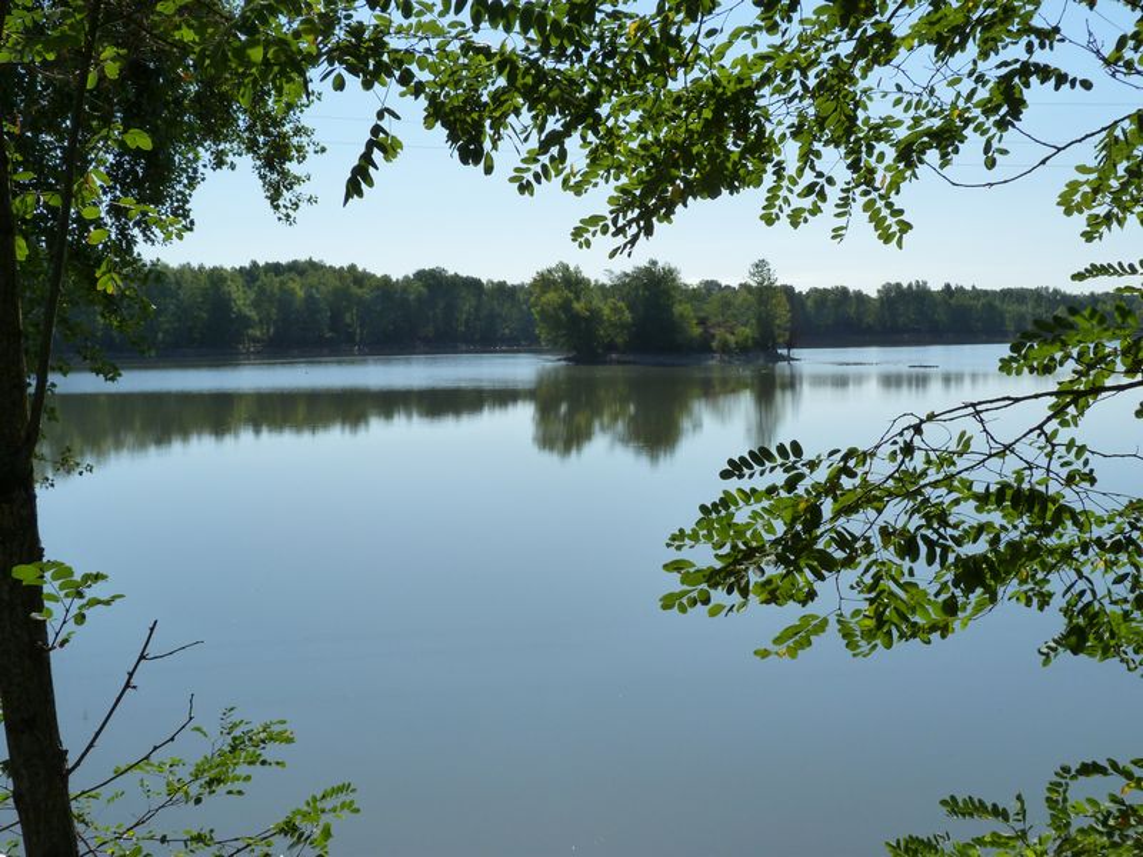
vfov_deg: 29.1
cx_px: 572
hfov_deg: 38.2
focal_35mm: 50
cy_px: 428
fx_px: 1651
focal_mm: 9
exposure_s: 1/640
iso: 125
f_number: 5.6
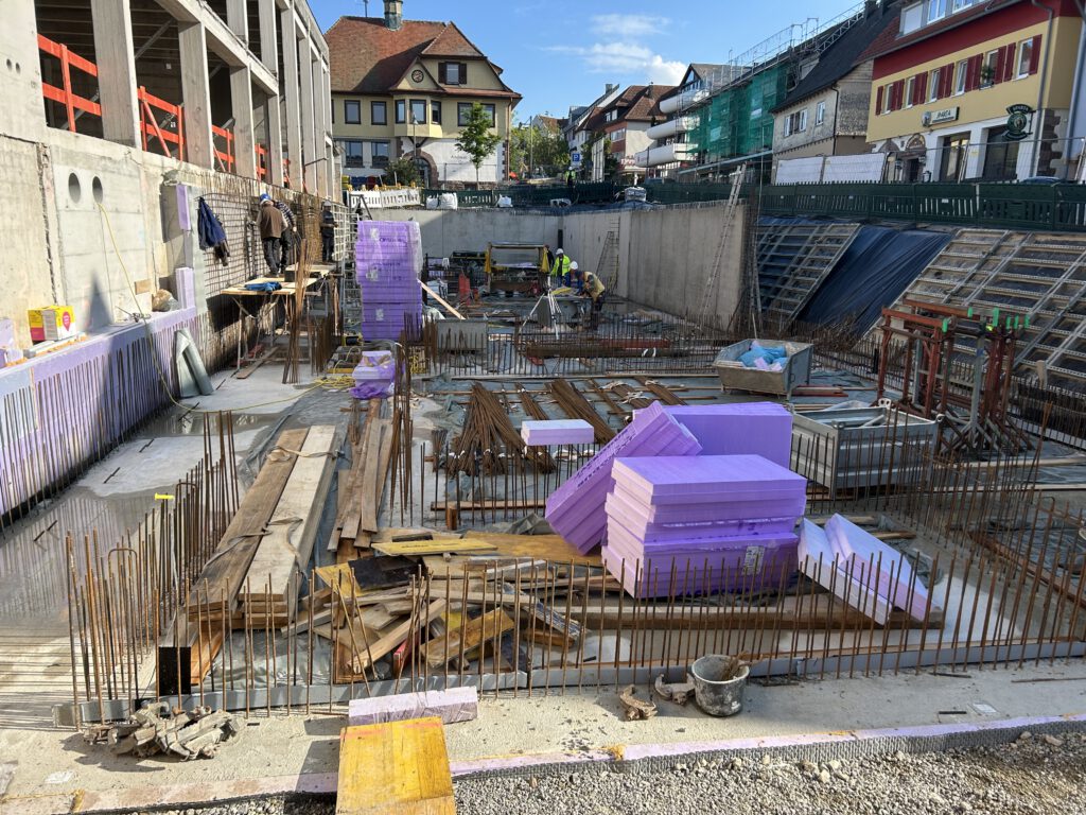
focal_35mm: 26
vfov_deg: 53.1
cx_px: 543
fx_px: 816
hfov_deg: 67.3
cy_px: 408
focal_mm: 5.7
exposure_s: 1/1934
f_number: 1.5
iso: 50
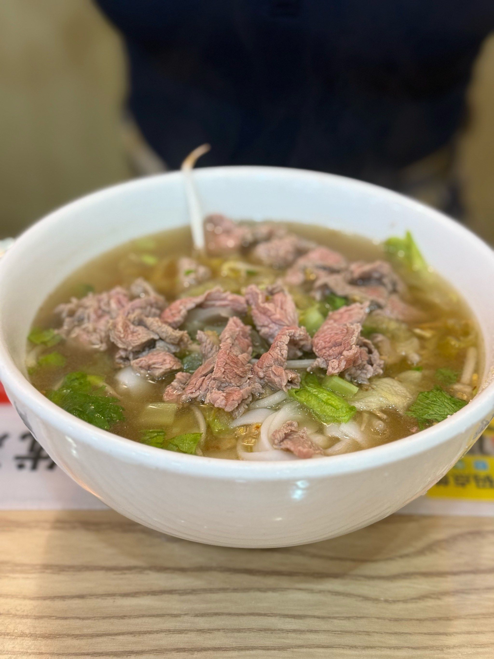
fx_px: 913
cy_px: 330
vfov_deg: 39.7
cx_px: 247
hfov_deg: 30.3
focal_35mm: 48
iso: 160
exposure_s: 1/50
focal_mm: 6.76
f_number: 1.78
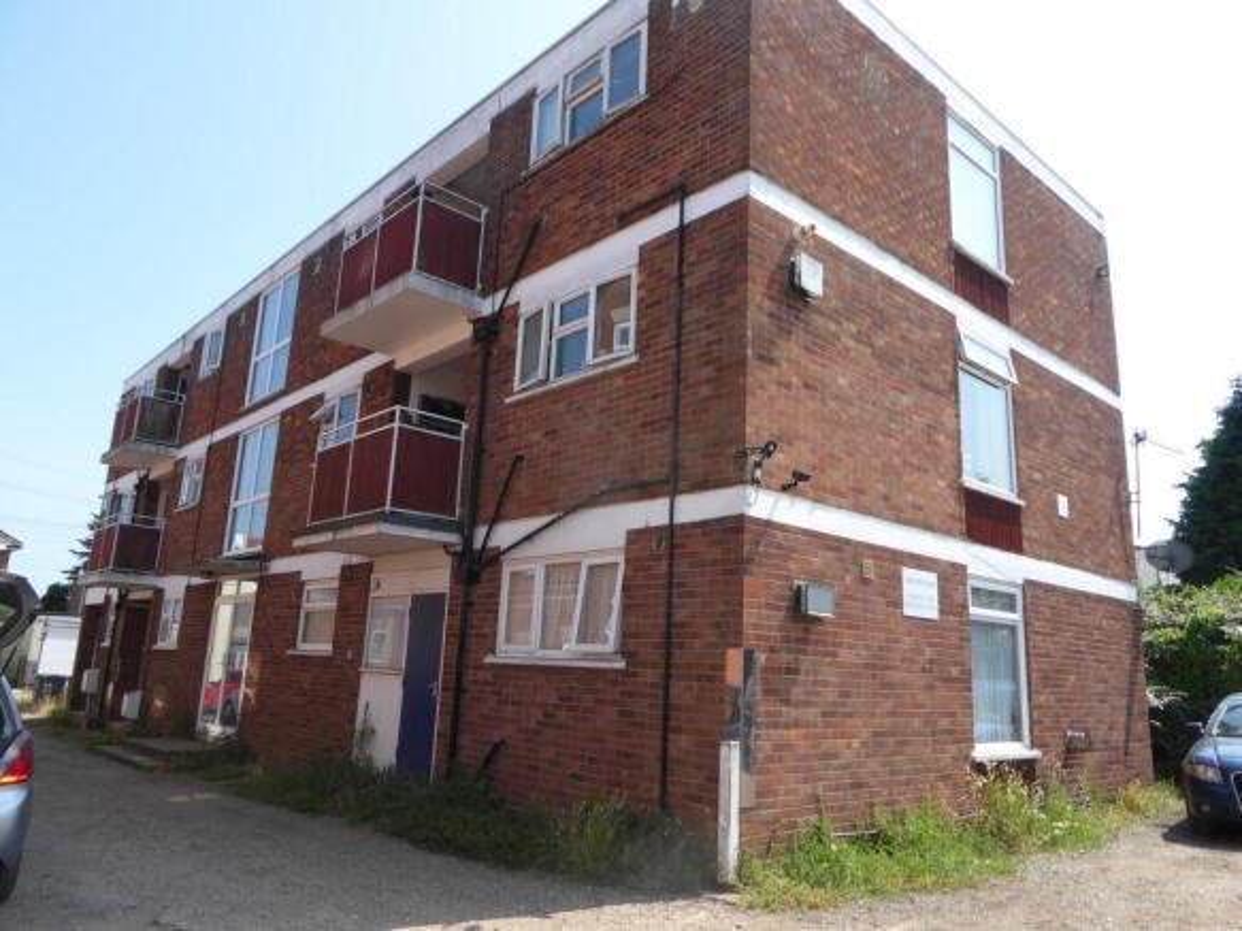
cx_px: 621
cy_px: 466
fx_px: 861
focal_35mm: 24
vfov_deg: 56.8
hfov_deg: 71.6
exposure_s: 1/400
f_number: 4
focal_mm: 4.3
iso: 100
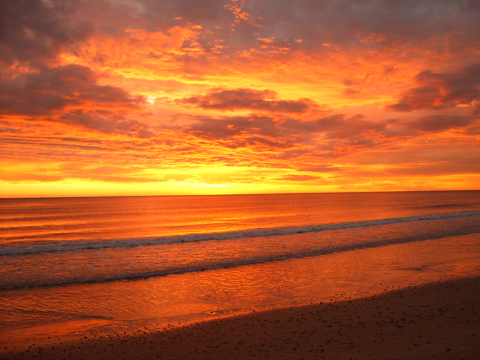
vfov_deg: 40.7
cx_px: 240
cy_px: 180
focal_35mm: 35
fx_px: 485
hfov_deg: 52.6
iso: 50
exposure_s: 1/30
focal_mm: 5.8
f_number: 2.8
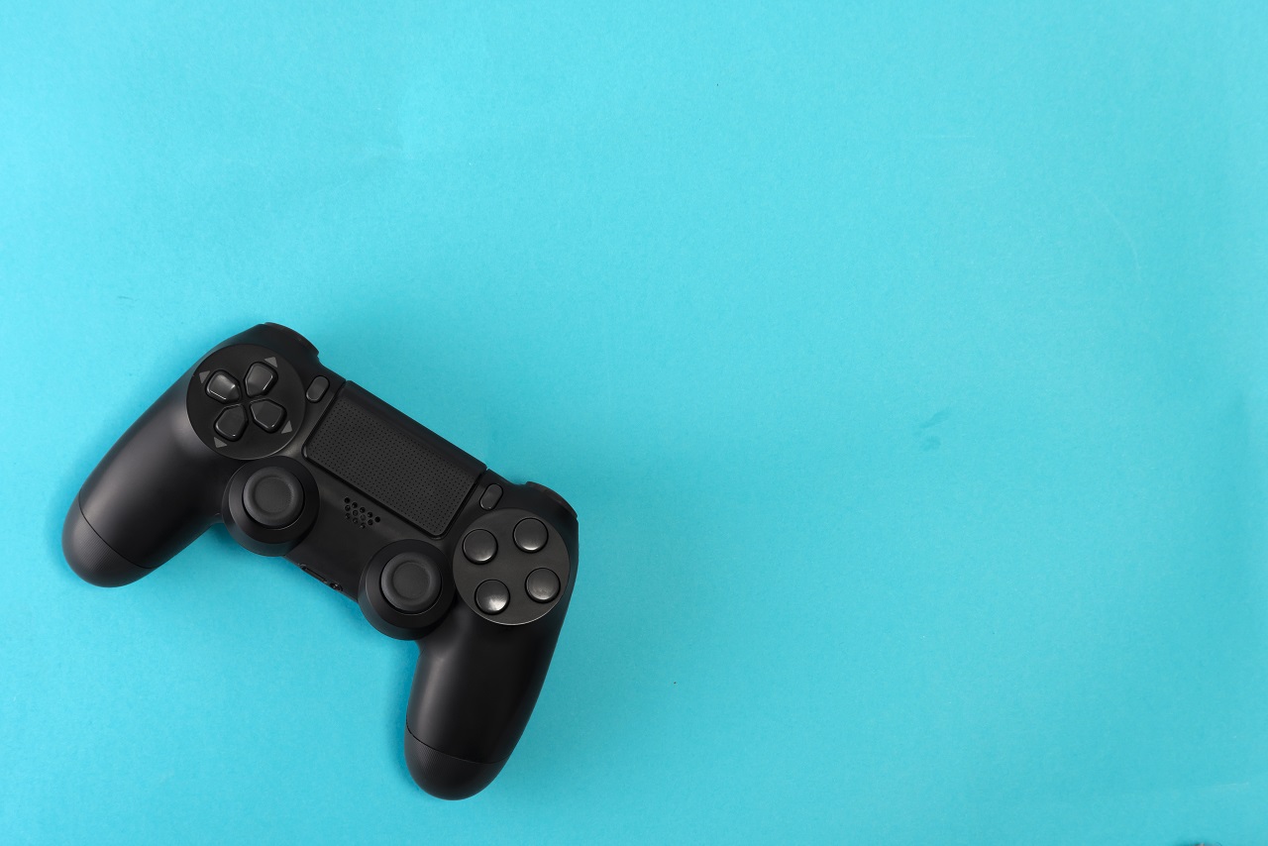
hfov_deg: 17.1
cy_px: 423
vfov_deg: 11.4
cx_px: 634
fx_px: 4227
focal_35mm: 120
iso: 400
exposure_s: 1/125
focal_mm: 120
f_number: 13
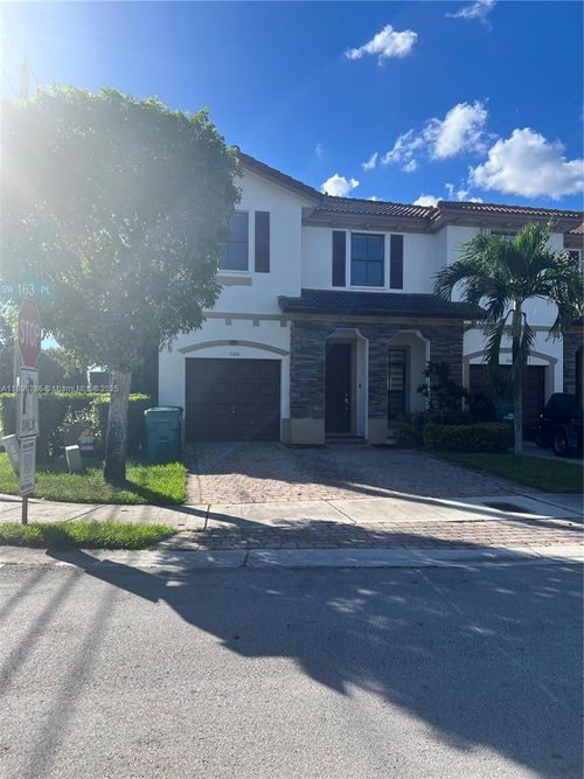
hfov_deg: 53.0
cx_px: 292
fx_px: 585
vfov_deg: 67.3
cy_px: 390
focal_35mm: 26
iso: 50
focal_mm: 5.7
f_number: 1.5
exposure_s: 1/3257
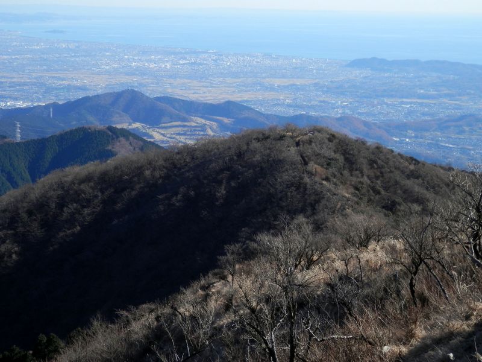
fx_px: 1016
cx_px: 241
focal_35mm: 73
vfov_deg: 20.2
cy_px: 181
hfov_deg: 26.7
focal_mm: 13.1
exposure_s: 1/400
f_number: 4.5
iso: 80
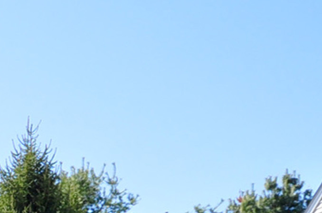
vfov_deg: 11.4
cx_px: -303
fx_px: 975
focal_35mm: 109
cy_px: 415
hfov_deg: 15.4
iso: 320
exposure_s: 1/250
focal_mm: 17
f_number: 8
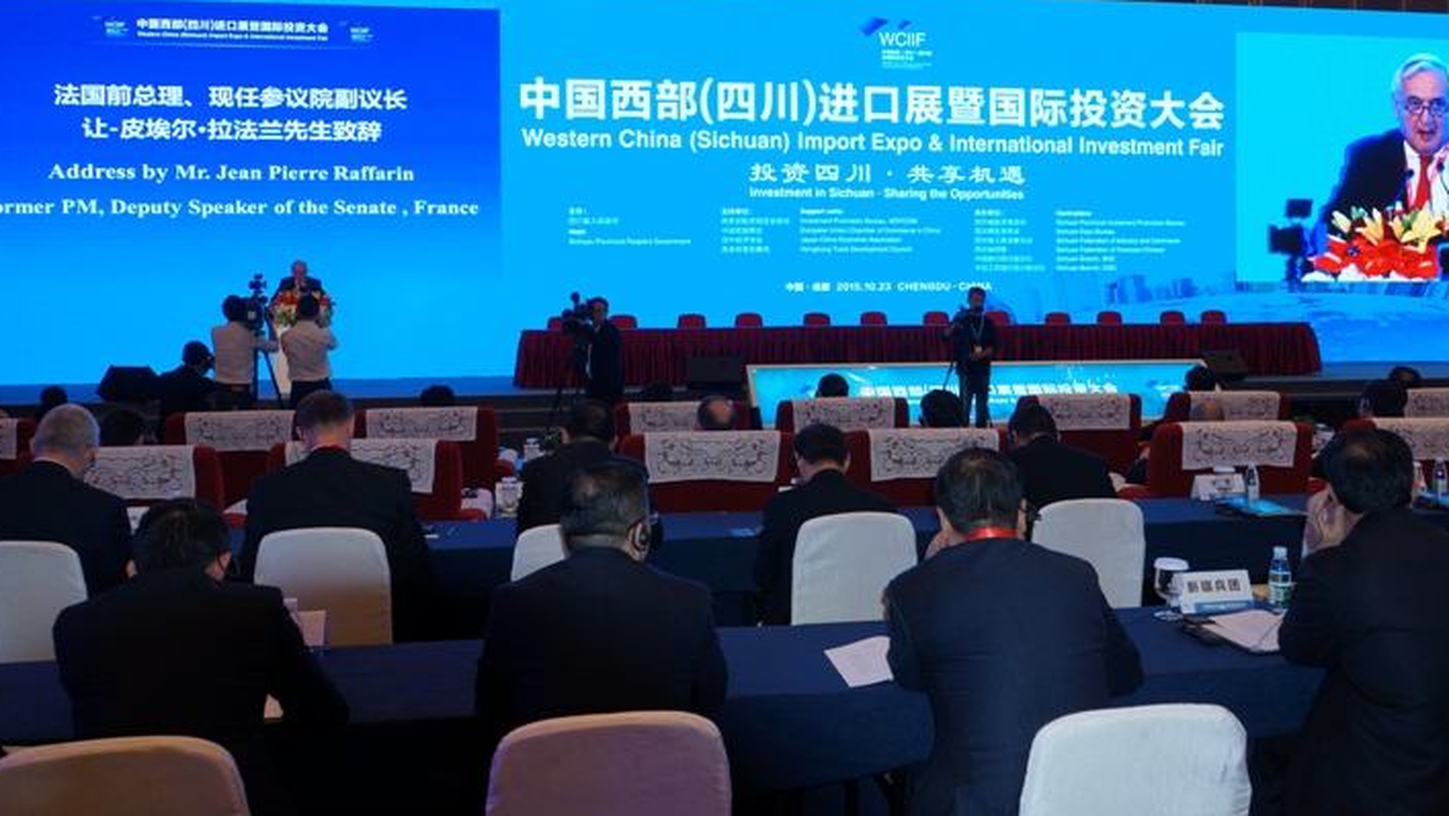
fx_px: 1230
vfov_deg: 36.5
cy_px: 300
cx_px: 756
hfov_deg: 61.0
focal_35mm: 32
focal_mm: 18
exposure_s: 1/80
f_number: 4.5
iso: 200
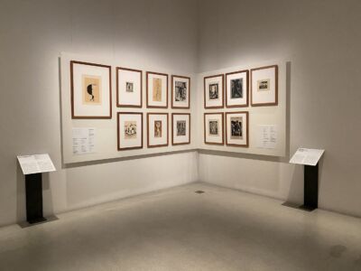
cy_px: 136
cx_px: 180
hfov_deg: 67.3
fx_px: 271
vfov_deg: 53.1
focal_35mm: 26
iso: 500
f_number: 1.8
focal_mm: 4.25
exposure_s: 1/48
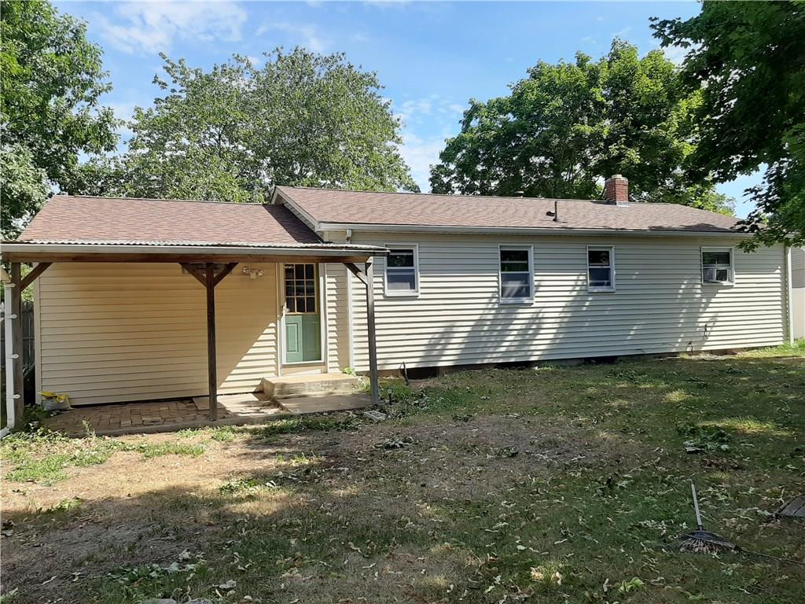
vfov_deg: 53.1
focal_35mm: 26
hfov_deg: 67.3
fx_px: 605
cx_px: 402
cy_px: 302
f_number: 1.7
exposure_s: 1/1157
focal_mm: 3.93
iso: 40
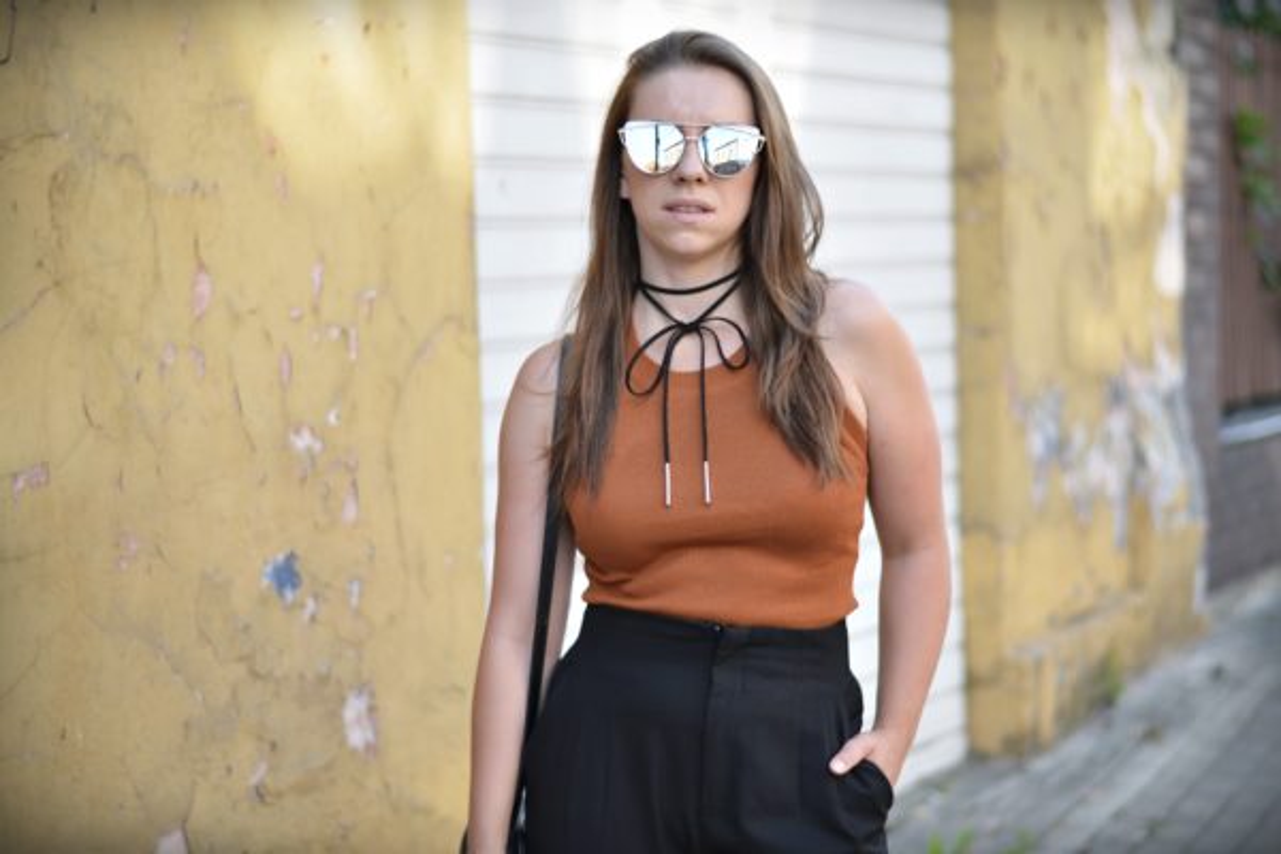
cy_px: 427
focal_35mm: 75
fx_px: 2669
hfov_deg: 27.0
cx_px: 640
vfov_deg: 18.2
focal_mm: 50
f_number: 1.8
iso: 100
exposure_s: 1/400
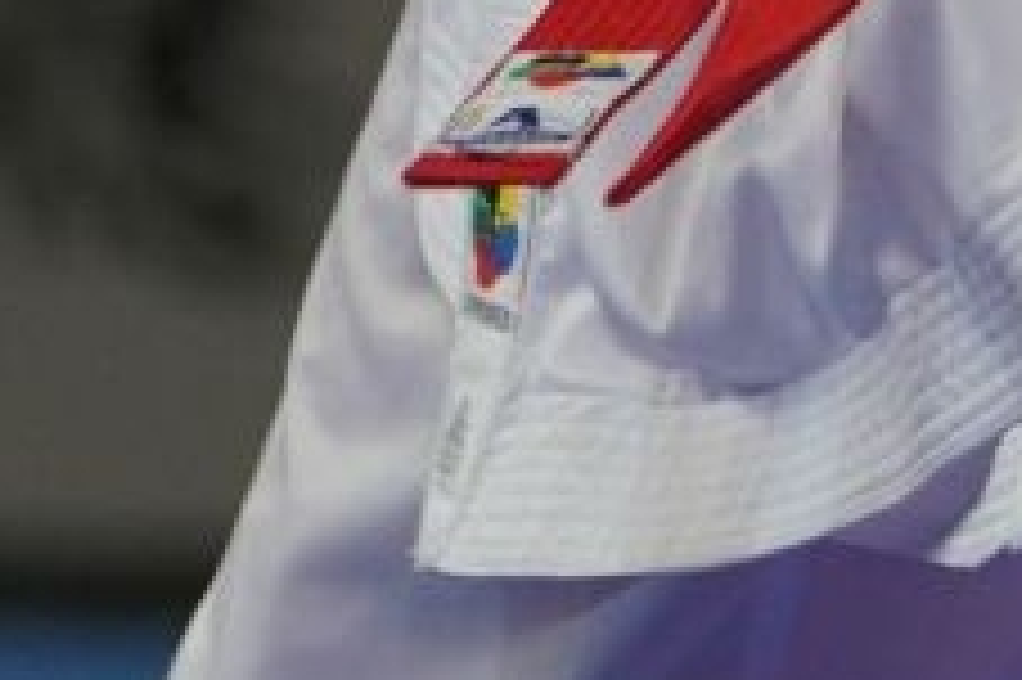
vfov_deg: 0.9
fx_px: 44622
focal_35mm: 1573
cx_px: 2161
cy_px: -1959
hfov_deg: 1.3
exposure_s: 1/1000
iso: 1000
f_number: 2.8
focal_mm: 198
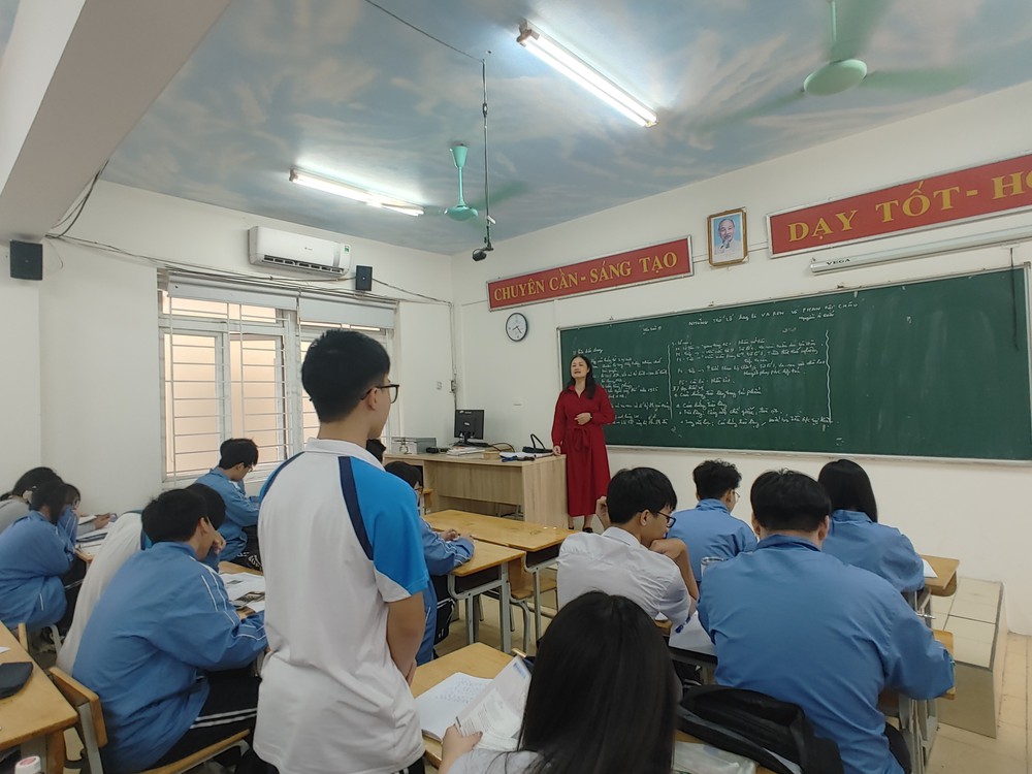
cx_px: 516
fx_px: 566
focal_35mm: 19
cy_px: 387
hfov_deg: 84.7
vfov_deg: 68.7
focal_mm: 1.78
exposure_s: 1/33
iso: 150
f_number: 1.9
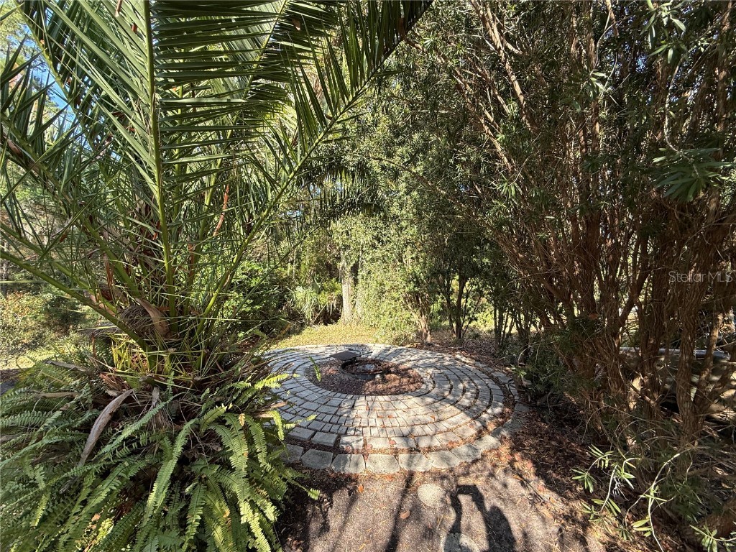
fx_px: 298
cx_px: 368
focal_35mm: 14
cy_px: 276
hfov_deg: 102.1
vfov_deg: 85.7
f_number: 2.2
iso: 50
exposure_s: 1/252
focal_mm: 2.22
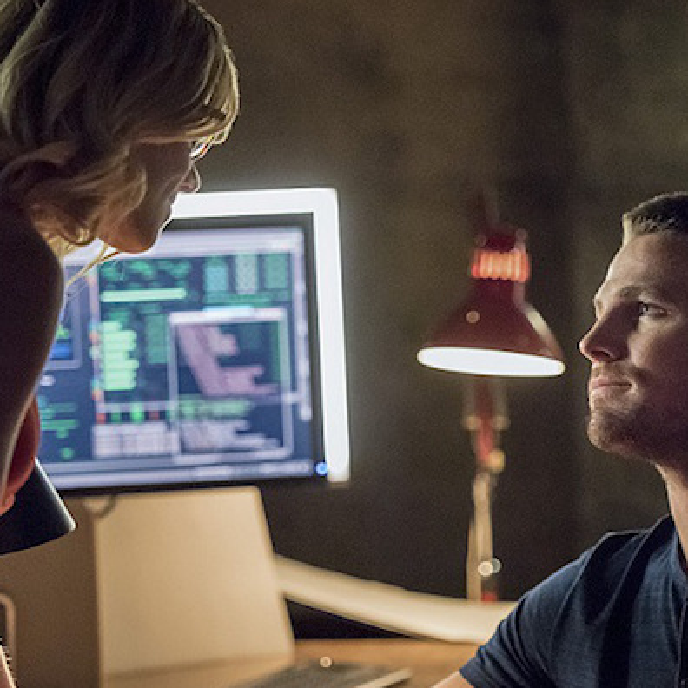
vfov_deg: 10.9
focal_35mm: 161
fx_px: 3620
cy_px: 344
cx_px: 452
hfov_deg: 10.8
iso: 12800
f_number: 2.8
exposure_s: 1/100
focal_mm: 125
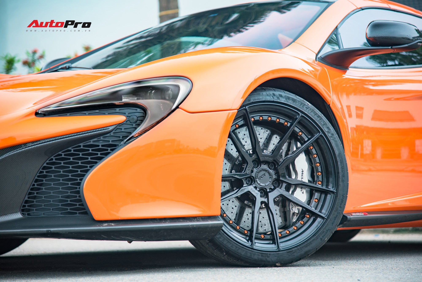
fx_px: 1231
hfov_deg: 19.4
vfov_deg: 13.1
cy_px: 141
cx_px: 211
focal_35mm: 105
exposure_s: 1/100
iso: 200
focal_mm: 105
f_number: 4
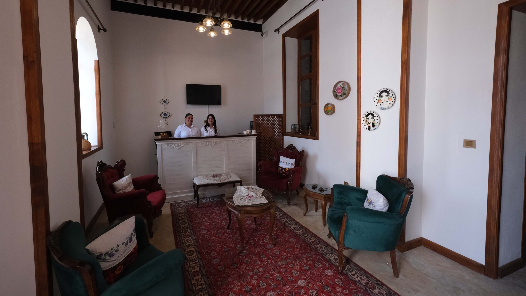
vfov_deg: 73.9
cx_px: 235
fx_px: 195
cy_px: 129
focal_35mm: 14
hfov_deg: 106.4
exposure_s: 1/420
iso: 1600
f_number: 4
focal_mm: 8
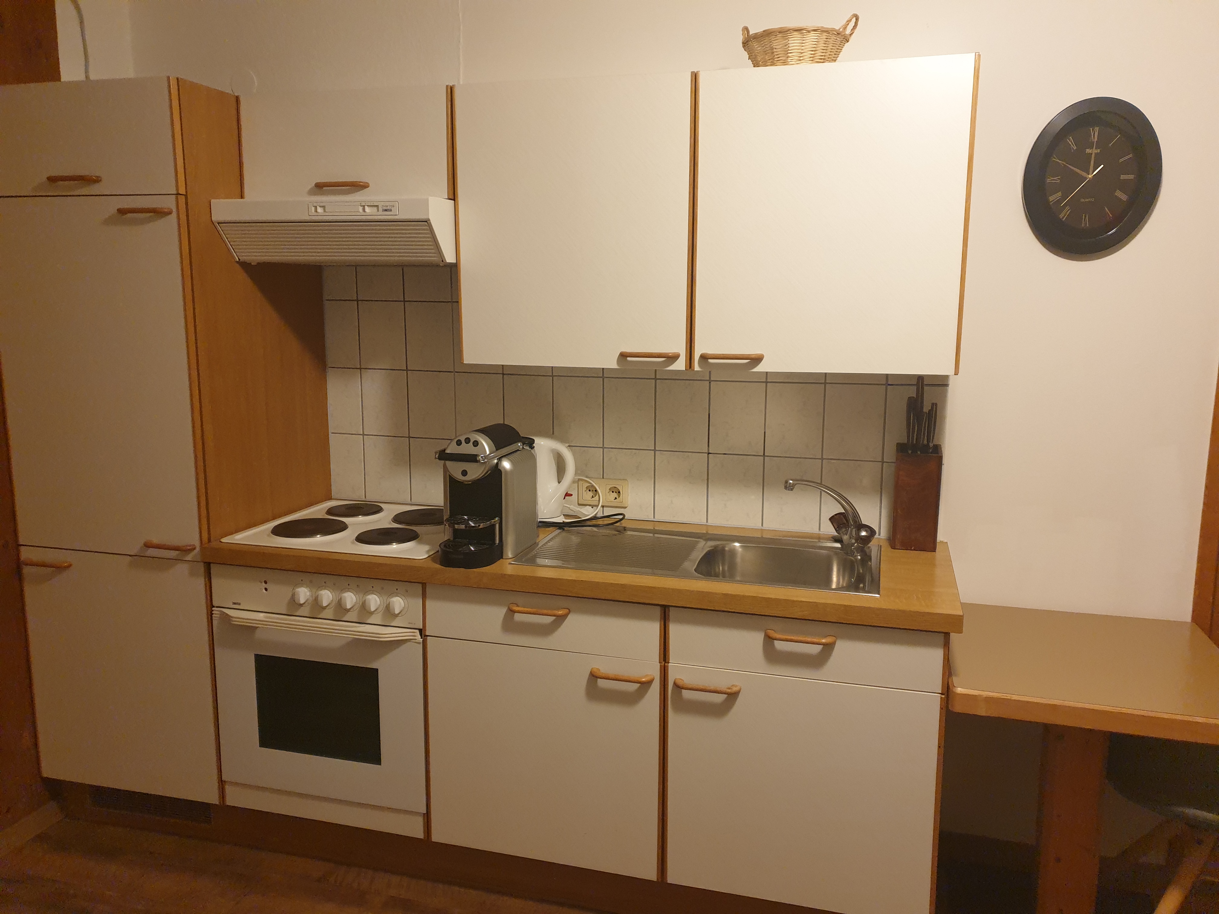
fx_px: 916
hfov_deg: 67.3
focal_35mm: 26
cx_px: 610
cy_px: 457
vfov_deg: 53.1
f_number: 1.5
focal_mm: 4.3
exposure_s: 1/25
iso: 250
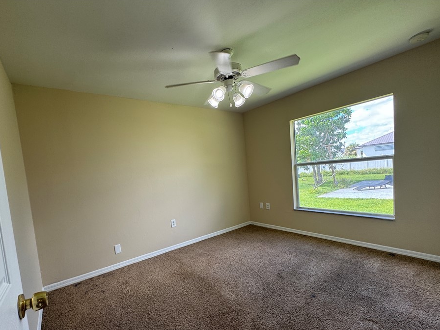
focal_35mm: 16
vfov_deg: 77.7
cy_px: 188
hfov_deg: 94.1
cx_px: 195
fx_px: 203
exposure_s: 1/99
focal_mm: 2.22
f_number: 2.2
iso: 64
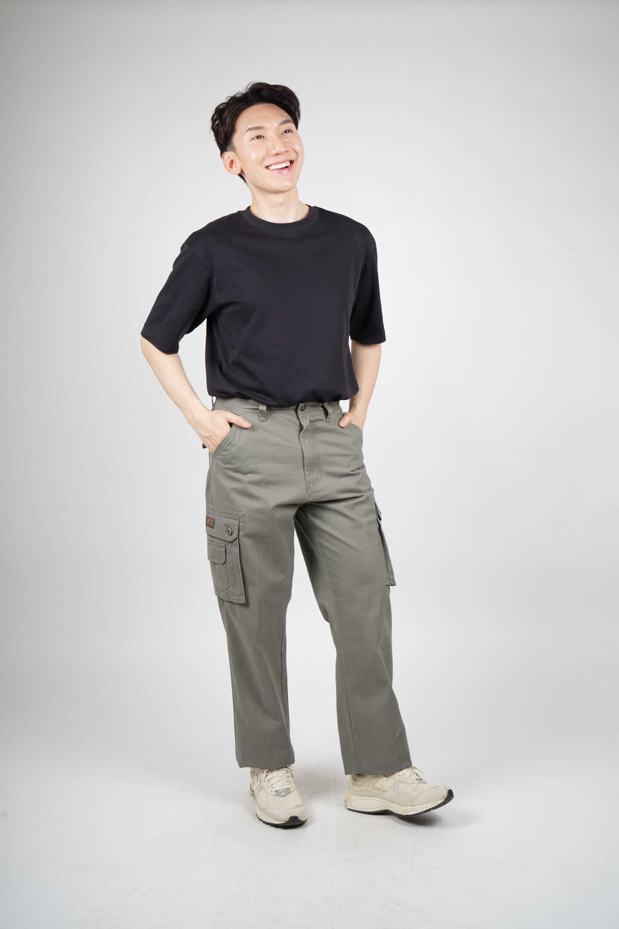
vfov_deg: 48.5
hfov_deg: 33.4
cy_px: 464
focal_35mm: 40
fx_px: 1032
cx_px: 310
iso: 125
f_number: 9
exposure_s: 1/160
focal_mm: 40
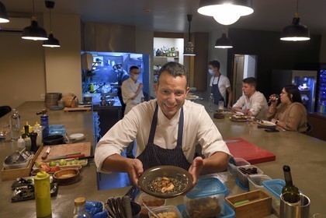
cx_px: 163
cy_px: 109
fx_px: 217
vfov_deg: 53.1
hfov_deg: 73.7
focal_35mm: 24
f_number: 6.3
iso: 1600
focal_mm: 24
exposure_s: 1/25
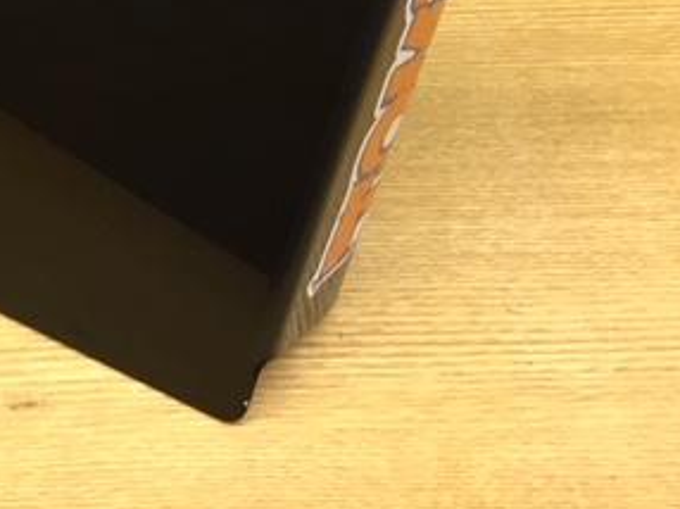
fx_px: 1276
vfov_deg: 21.7
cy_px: -12
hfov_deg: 28.2
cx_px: 19
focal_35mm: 65
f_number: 2.2
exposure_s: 1/33
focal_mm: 4.15
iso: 80
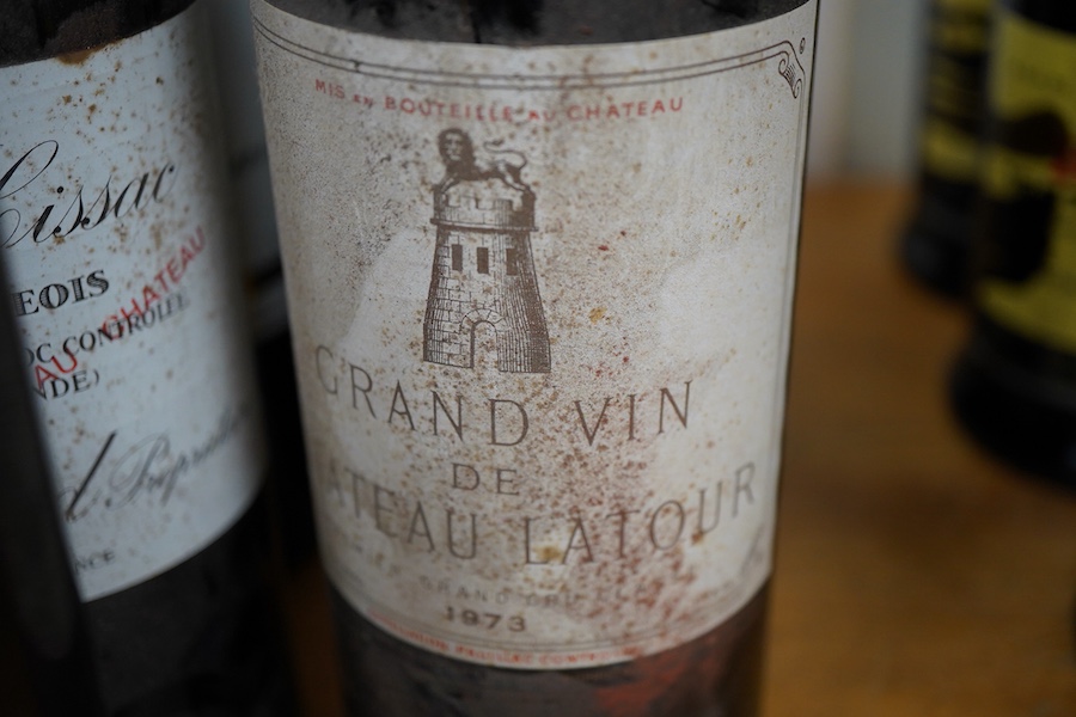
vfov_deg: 29.9
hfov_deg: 43.6
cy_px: 358
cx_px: 538
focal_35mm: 45
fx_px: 1345
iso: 1250
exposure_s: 1/125
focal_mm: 30
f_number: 5.6
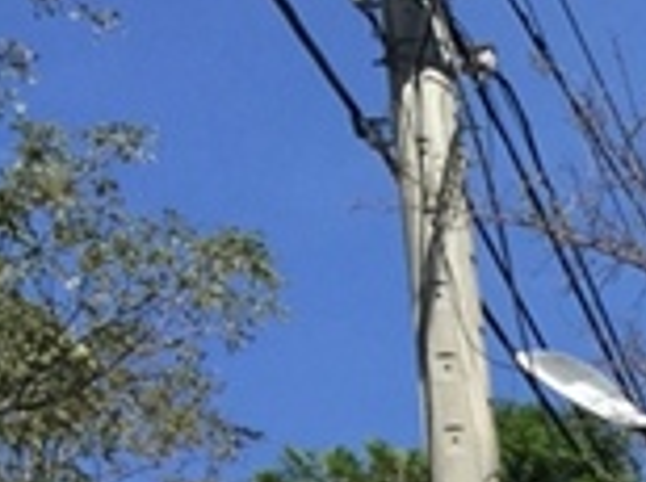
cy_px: 1119
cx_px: 1560
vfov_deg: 8.9
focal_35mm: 151
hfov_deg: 11.0
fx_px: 2814
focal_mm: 4.15
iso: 32
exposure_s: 1/1236
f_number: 2.2
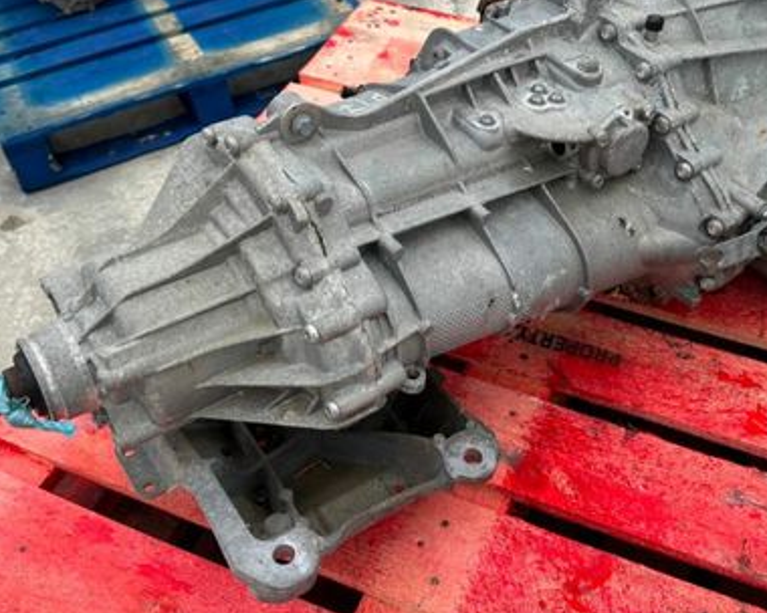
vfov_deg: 39.8
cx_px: 474
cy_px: 216
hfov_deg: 48.7
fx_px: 840
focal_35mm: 37
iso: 80
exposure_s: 1/756
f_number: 1.78
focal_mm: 6.86
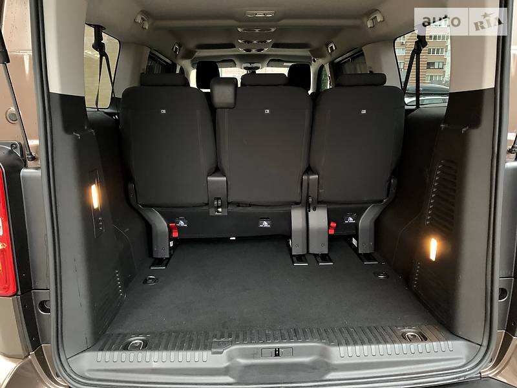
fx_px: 388
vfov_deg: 53.1
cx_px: 258
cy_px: 194
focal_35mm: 26
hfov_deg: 67.3
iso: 800
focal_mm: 4.2
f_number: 1.8
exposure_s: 1/25
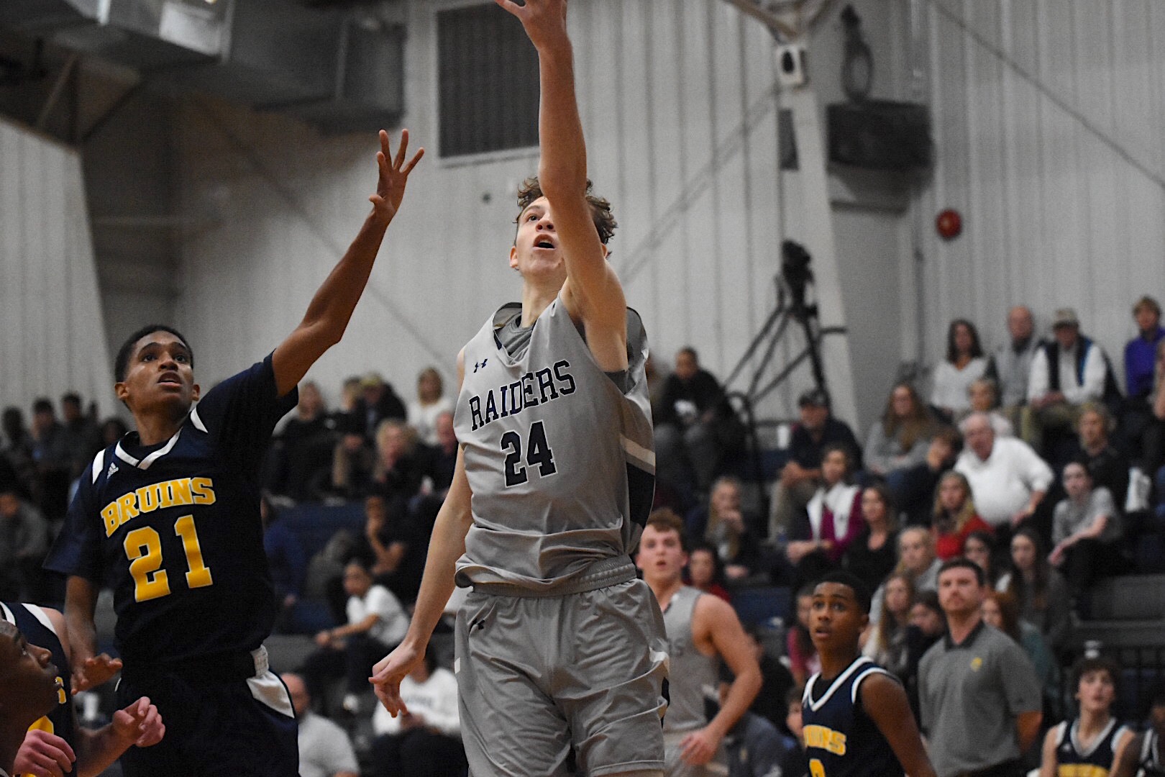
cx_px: 582
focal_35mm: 105
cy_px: 388
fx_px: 3398
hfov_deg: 19.5
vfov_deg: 13.0
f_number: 2.8
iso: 10000
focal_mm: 70
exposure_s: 1/2500
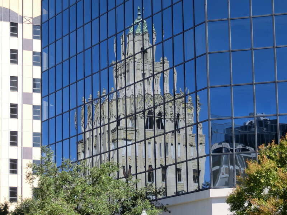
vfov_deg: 9.8
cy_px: 108
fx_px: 1260
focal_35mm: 152
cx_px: 144
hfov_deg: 13.0
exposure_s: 1/250
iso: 100
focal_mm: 26.91
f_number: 5.9
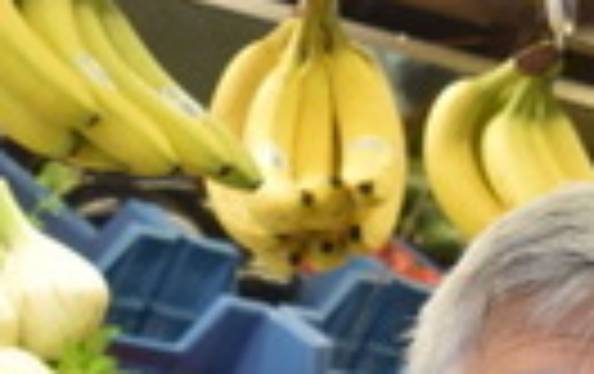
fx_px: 4054
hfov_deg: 8.3
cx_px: 36
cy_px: 858
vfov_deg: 5.1
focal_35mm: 250
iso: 560
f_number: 4.8
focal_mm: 36
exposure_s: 1/60
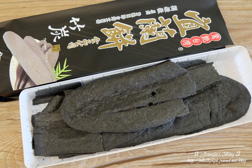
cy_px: 84
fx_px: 266
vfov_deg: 35.1
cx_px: 126
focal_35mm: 38
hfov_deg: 50.7
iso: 1000
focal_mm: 25.4
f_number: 4
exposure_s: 1/30
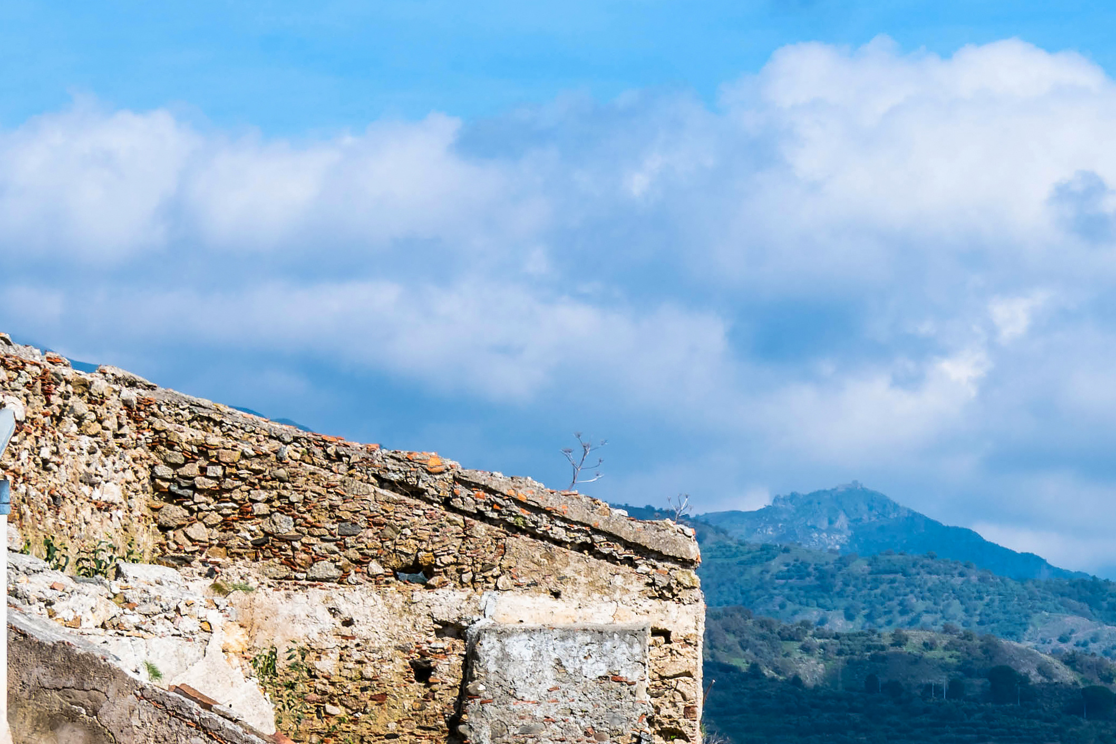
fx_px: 4835
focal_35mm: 156
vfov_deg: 8.5
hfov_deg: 12.7
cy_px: 1268
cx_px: 1541
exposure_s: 1/100
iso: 64
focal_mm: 40
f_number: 13
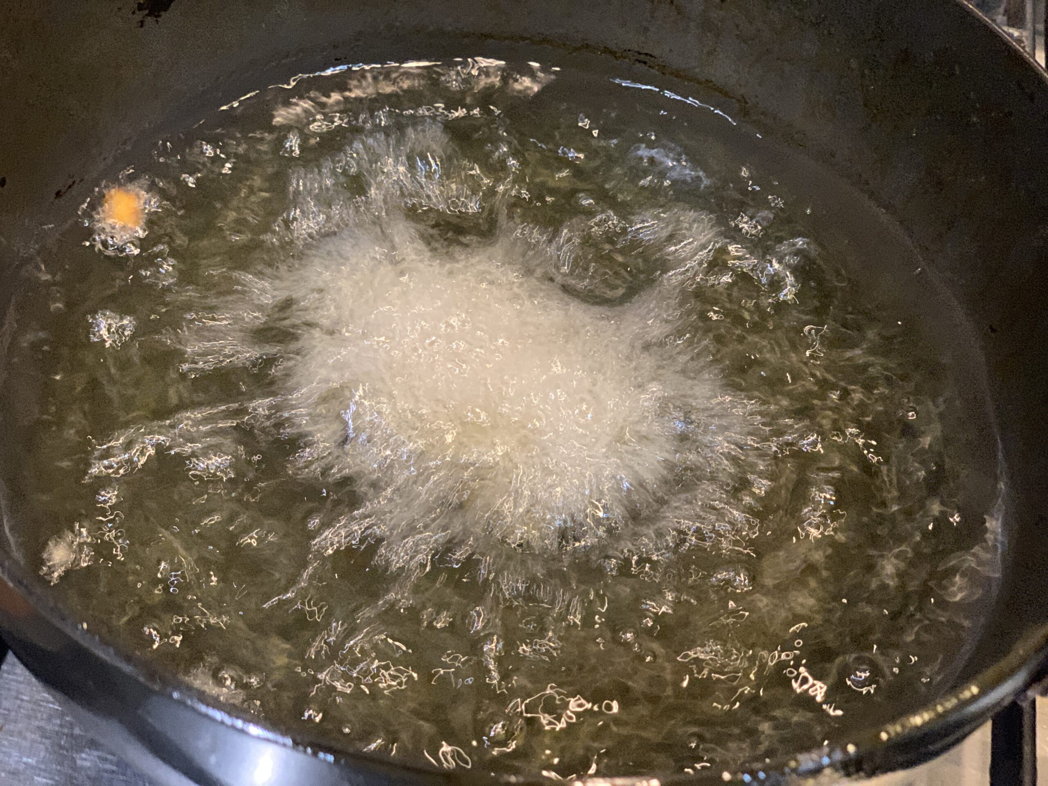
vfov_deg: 28.0
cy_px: 393
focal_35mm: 52
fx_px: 1574
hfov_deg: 36.8
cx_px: 524
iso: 400
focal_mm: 6
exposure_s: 1/33
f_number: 2.4
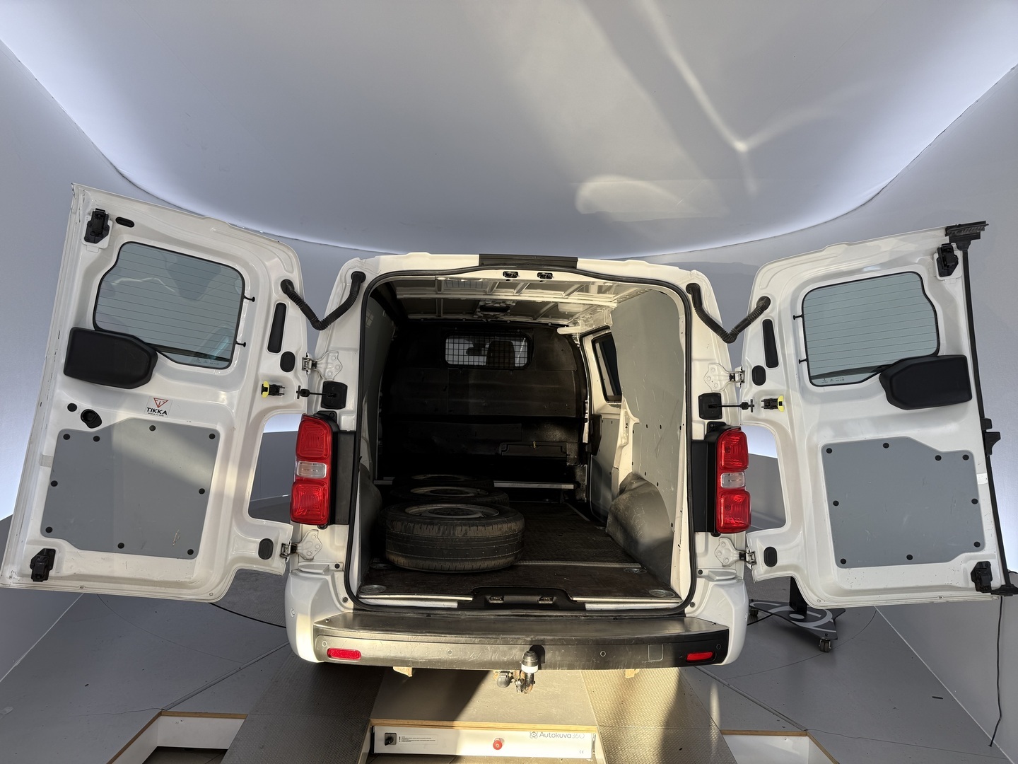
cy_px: 382
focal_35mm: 24
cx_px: 509
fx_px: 706
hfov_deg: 71.6
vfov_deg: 56.8
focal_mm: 6.76
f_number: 1.78
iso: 50
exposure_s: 1/121
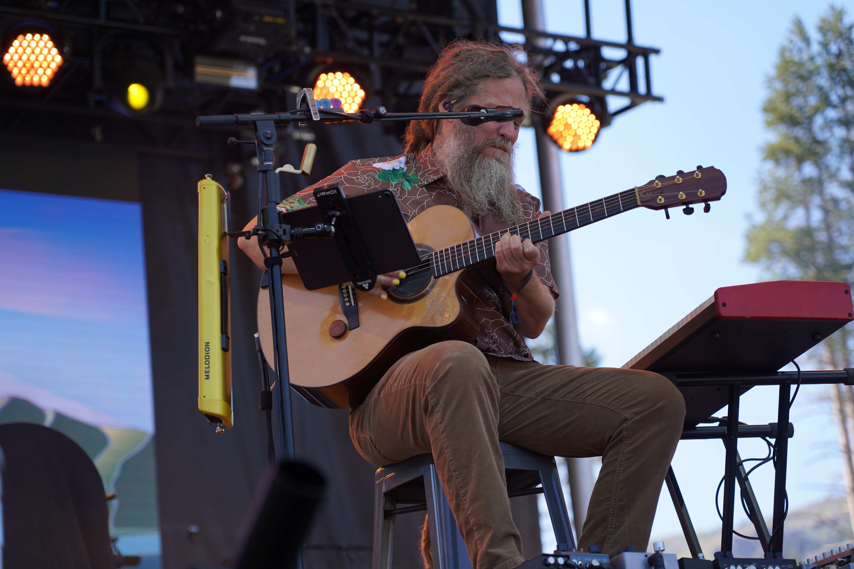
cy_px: 284
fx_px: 2491
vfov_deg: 13.0
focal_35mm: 105
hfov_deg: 19.5
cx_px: 427
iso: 100
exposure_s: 1/250
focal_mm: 105
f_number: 4
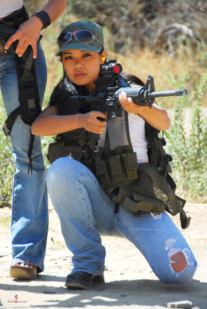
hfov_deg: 7.1
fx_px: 1677
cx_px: 104
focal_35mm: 195
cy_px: 154
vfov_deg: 10.5
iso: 100
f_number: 5.6
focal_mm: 130
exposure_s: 1/200
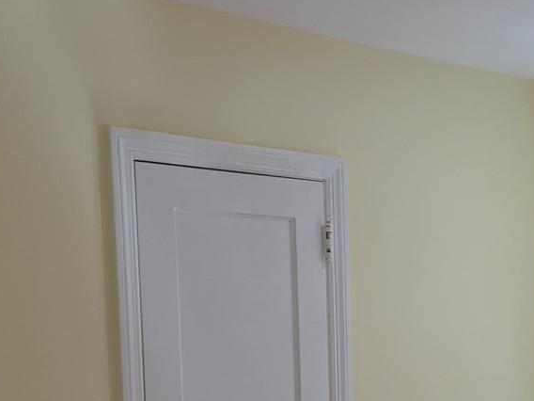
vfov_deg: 17.2
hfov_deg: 22.1
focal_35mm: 83
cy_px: 448
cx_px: 605
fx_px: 1280
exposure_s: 1/150
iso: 25
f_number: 1.8
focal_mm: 5.4
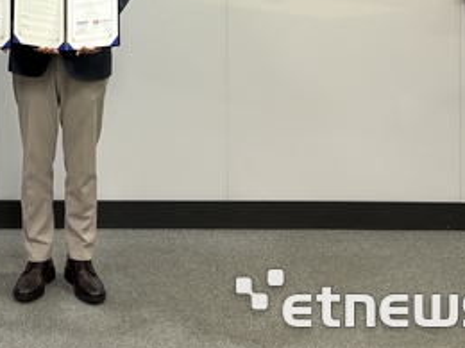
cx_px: 0
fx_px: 940
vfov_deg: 19.6
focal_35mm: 70
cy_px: -88
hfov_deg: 26.3
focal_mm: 5.96
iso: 100
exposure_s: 1/60
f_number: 1.6
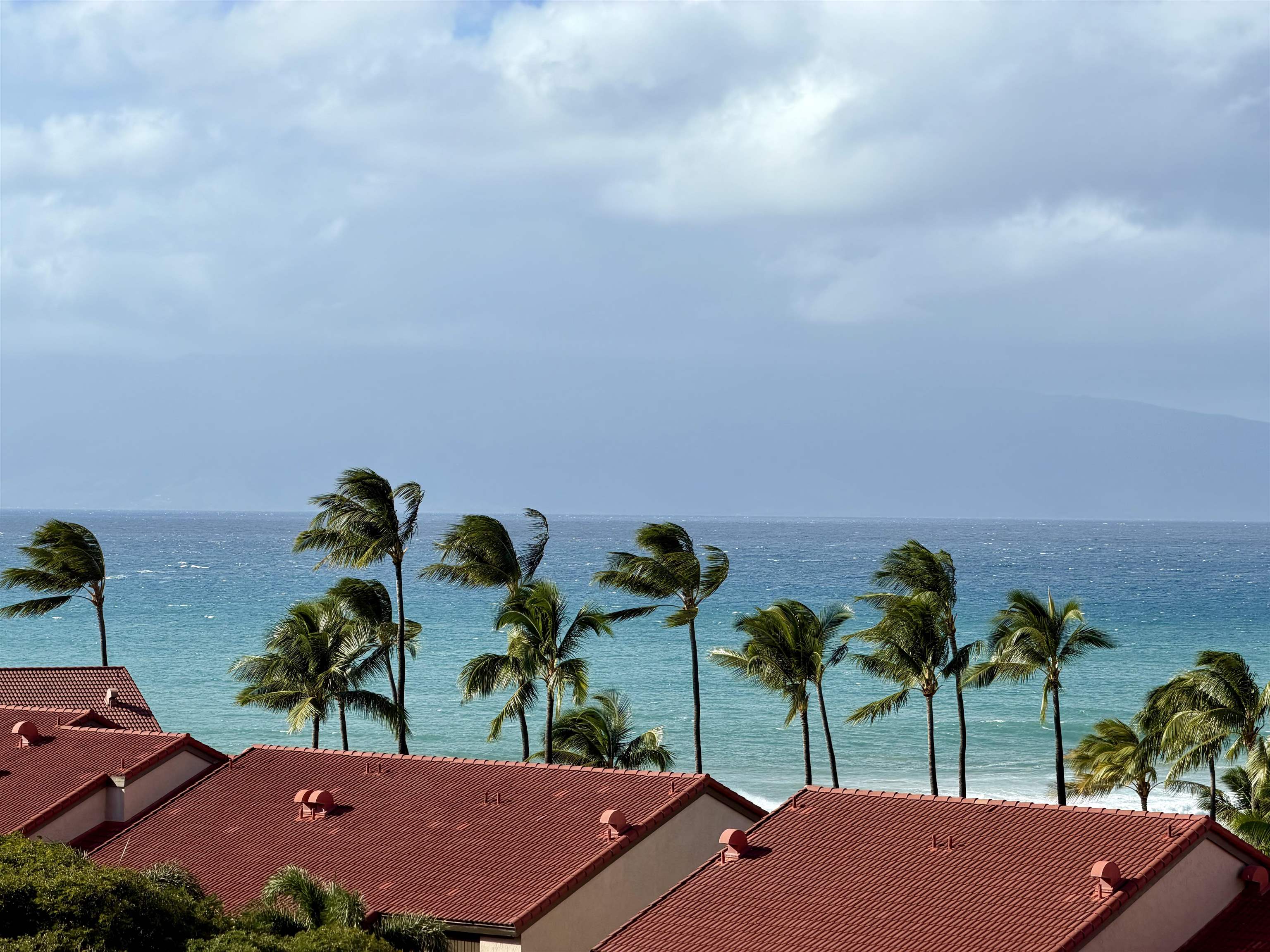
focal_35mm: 100
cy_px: 476
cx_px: 635
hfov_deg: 19.6
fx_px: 3669
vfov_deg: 14.8
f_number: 2.8
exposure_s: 1/679
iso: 20
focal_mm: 16.89
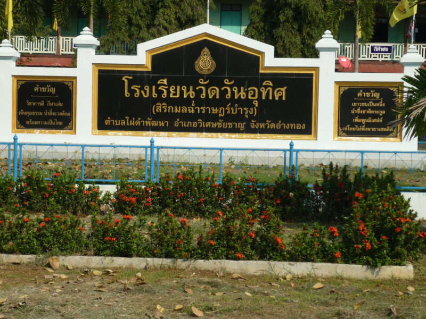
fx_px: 1009
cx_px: 213
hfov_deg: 23.8
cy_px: 160
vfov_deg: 18.0
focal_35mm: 82
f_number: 4.4
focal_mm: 13.6
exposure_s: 1/640
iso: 100
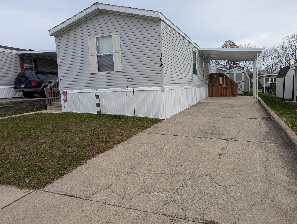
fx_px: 215
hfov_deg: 69.3
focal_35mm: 25
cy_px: 115
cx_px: 153
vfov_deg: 55.0
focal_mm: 6.9
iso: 18
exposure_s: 1/499
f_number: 1.68
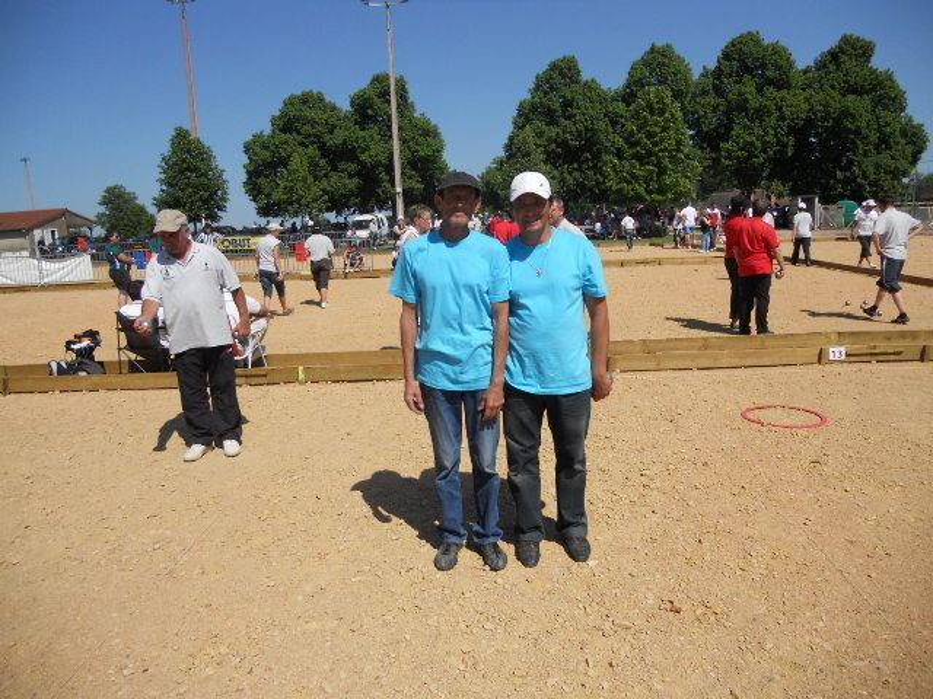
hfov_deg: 65.3
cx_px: 466
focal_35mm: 27
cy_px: 350
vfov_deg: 51.4
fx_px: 728
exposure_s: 1/320
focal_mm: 4.9
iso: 80
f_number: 8
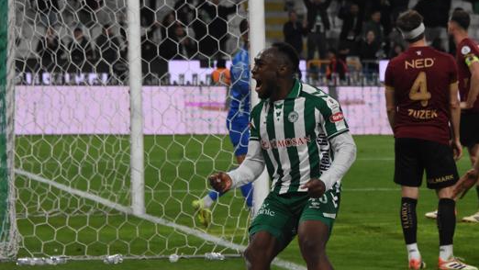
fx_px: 3812
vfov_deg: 4.1
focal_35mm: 300
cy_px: 122
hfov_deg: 7.2
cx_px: 239
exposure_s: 1/320
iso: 1600
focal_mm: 190
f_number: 7.1
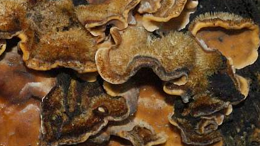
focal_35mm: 171
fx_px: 1179
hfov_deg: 12.5
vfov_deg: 7.1
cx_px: 50
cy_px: 8
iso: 400
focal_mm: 50
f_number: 13
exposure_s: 1/80
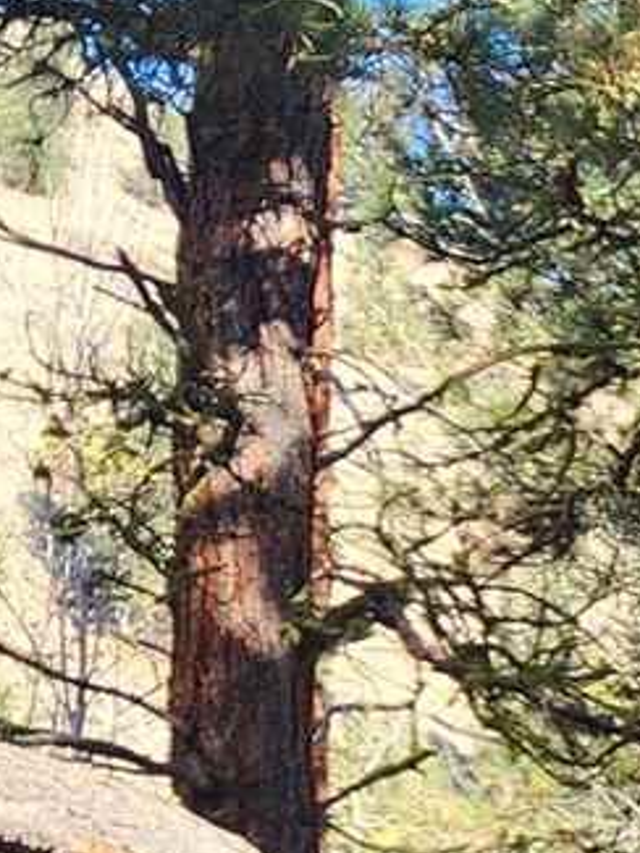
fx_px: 4016
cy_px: 1123
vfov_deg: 11.8
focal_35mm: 163
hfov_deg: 7.7
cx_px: 2043
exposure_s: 1/235
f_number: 1.8
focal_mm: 5.4
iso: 20
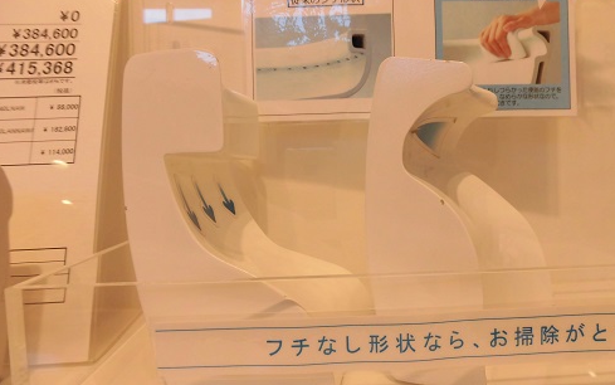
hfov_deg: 70.4
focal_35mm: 26
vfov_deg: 47.6
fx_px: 436
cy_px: 178
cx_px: 309
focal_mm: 4.3
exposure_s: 1/100
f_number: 3.1
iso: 100
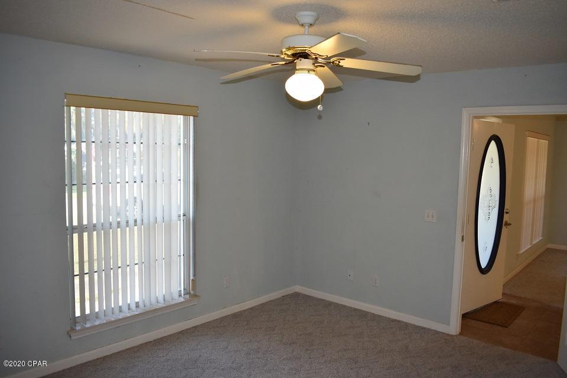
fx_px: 425
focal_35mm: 27
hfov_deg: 67.4
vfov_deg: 47.9
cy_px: 189
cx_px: 284
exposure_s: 1/200
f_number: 5
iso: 720
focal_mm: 18
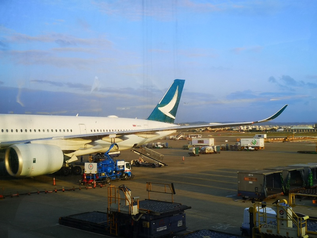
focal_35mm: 45
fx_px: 412
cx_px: 158
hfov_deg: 42.1
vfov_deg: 32.2
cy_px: 119
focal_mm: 3.95
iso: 50
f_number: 1.8
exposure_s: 1/189
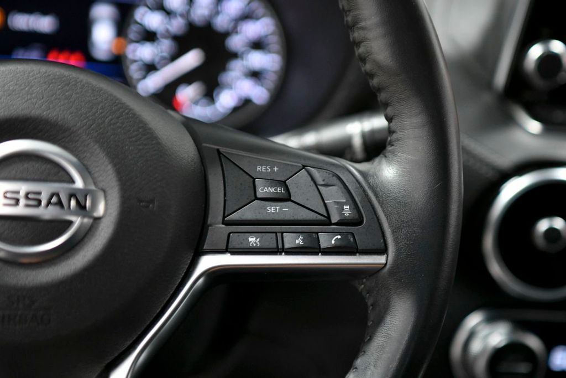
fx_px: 1101
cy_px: 189
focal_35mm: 70
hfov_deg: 28.8
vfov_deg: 19.5
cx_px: 283
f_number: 3.5
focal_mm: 70
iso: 2500
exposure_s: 1/250
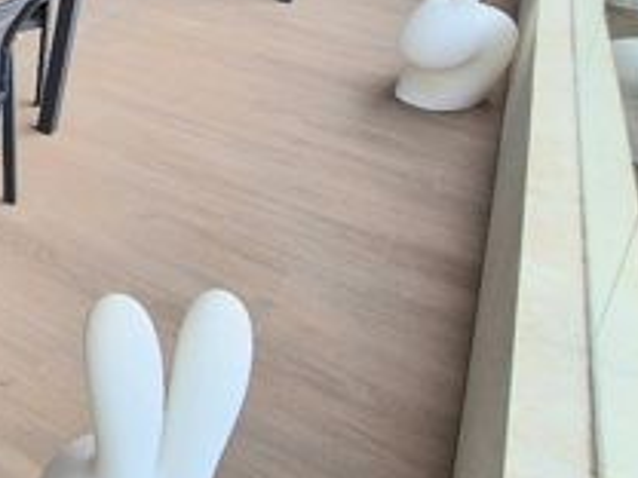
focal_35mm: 44
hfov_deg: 31.6
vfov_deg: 29.5
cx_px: -216
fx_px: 811
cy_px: -55
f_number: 2.2
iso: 50
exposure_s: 1/625
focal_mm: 2.2
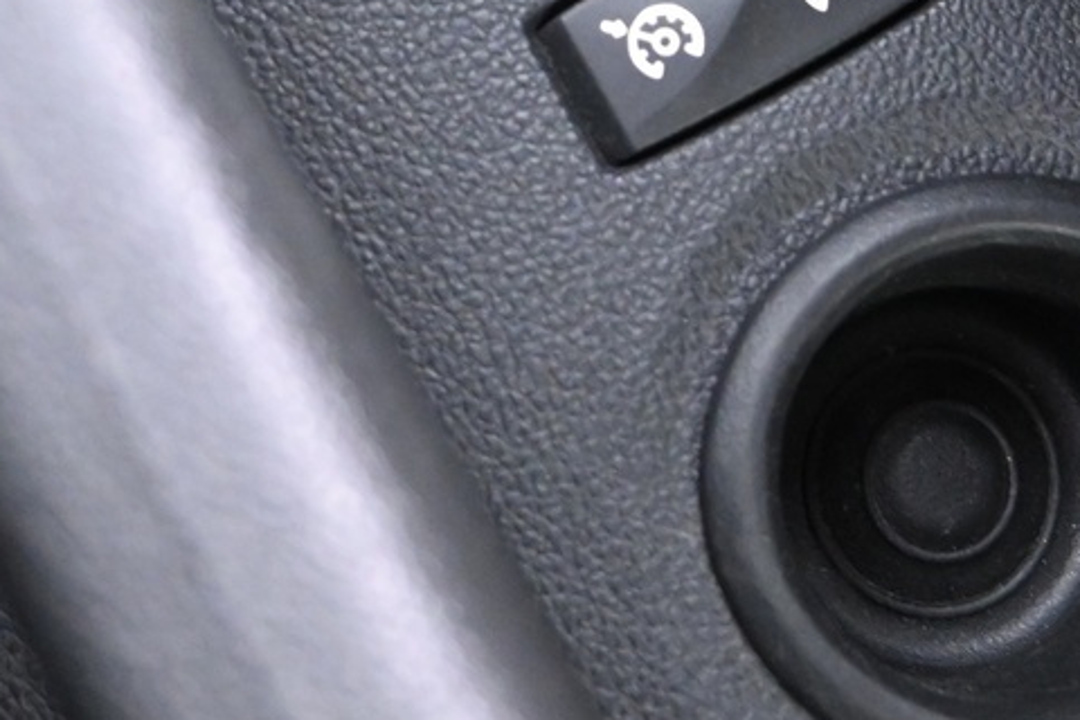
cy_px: -74
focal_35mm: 81
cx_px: 686
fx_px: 2430
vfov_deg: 16.4
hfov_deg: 25.0
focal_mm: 16
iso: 3200
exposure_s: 1/4
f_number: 3.5
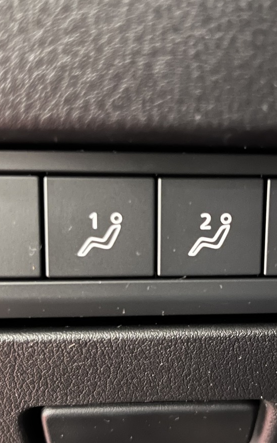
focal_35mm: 45
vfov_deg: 44.2
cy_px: 254
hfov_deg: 28.5
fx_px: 544
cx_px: 170
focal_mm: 5.1
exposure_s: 1/9
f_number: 1.6
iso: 1000
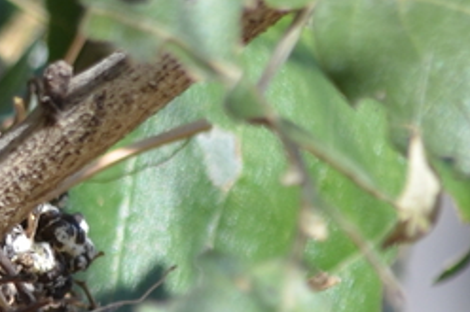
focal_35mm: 2319
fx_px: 30255
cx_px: -508
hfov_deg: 0.9
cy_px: 234
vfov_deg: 0.6
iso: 280
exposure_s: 1/500
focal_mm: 300
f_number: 5.6
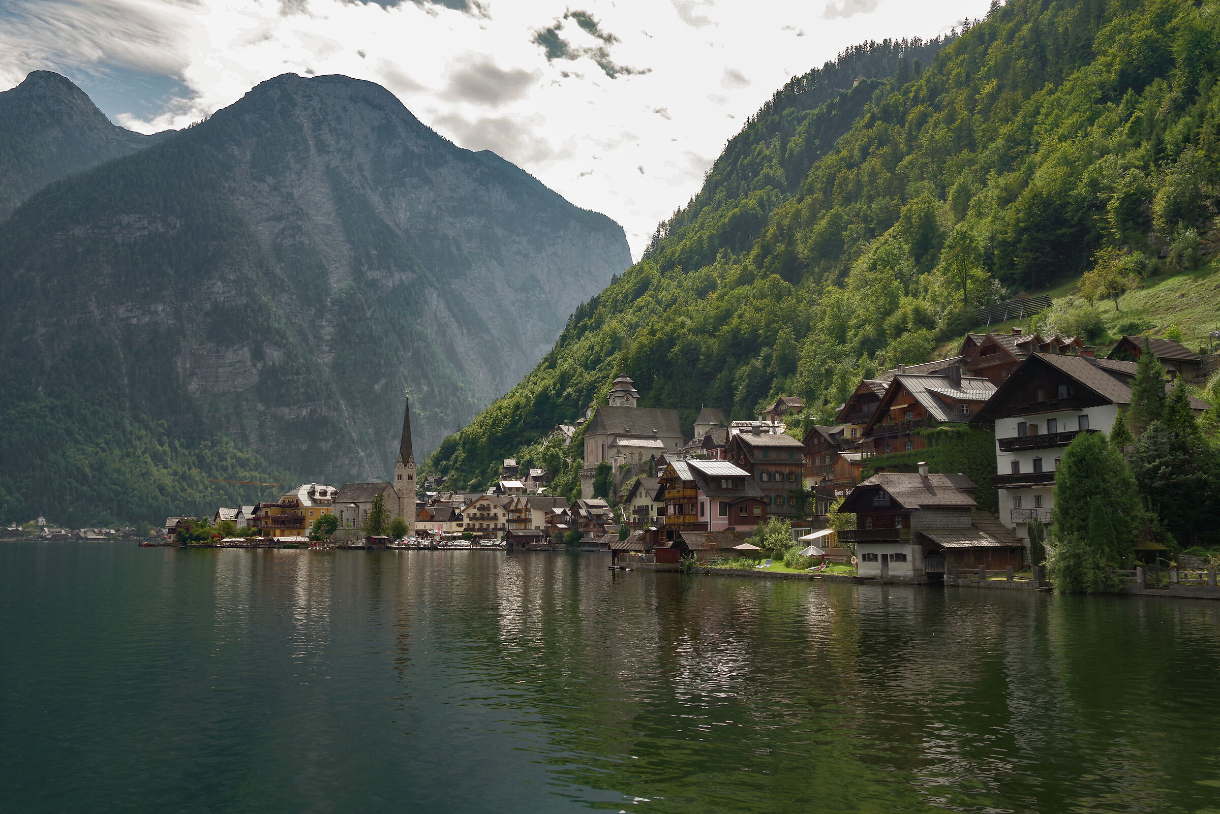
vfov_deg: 42.4
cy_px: 407
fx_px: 1051
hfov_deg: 60.3
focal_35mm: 31
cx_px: 610
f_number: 11
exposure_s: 1/160
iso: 200
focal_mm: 31
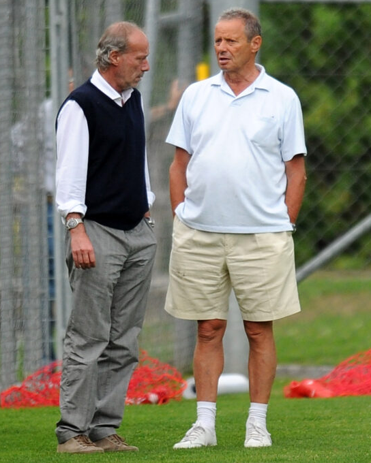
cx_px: 129
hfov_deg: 2.7
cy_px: 231
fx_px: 7755
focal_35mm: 565
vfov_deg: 3.4
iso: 800
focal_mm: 400
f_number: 2.8
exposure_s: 1/800
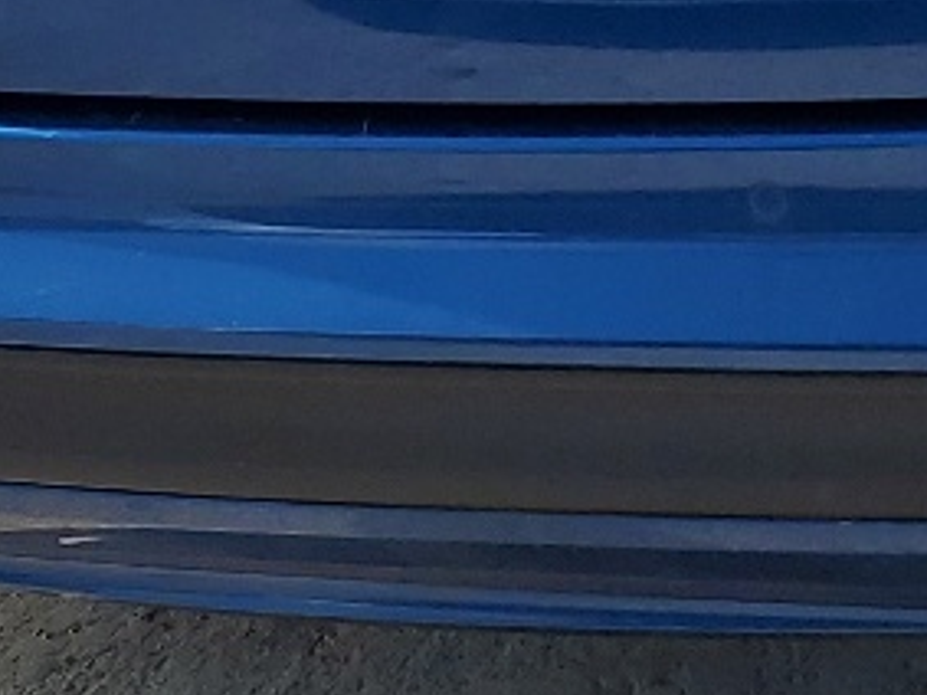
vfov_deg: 9.8
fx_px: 3935
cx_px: 773
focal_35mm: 147
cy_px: -315
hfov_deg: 13.4
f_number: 1.5
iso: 50
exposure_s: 1/3333
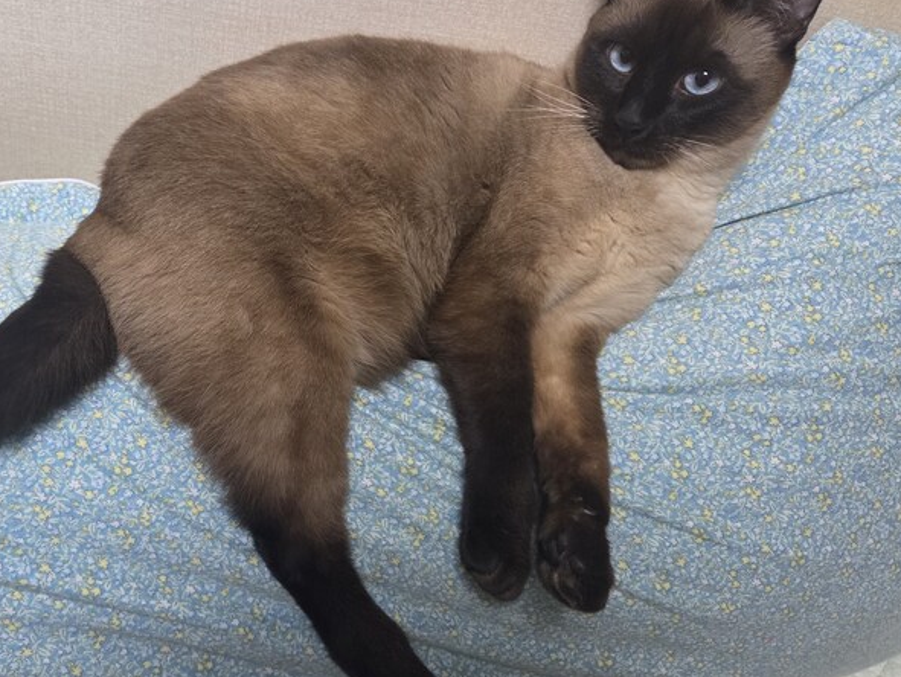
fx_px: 912
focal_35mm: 35
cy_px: 347
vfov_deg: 40.7
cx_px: 256
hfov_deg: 51.0
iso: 800
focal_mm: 5.4
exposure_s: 1/120
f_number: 1.8
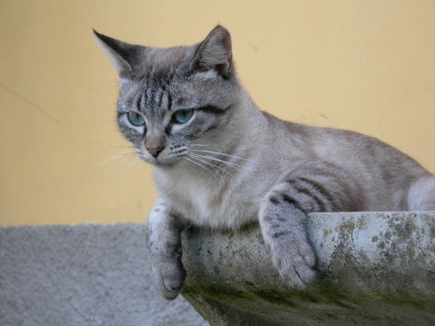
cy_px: 163
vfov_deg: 13.1
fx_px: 1420
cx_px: 218
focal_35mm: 113
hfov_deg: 17.4
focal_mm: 23.4
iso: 50
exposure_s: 1/29
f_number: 4.9
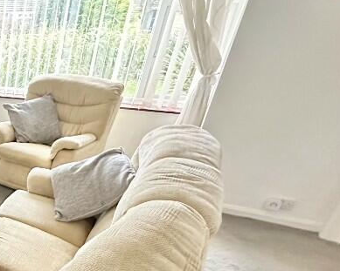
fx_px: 362
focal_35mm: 36
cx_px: -97
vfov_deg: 39.6
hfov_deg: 35.4
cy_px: 215
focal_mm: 2.22
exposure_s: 1/49
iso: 1250
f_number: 2.2
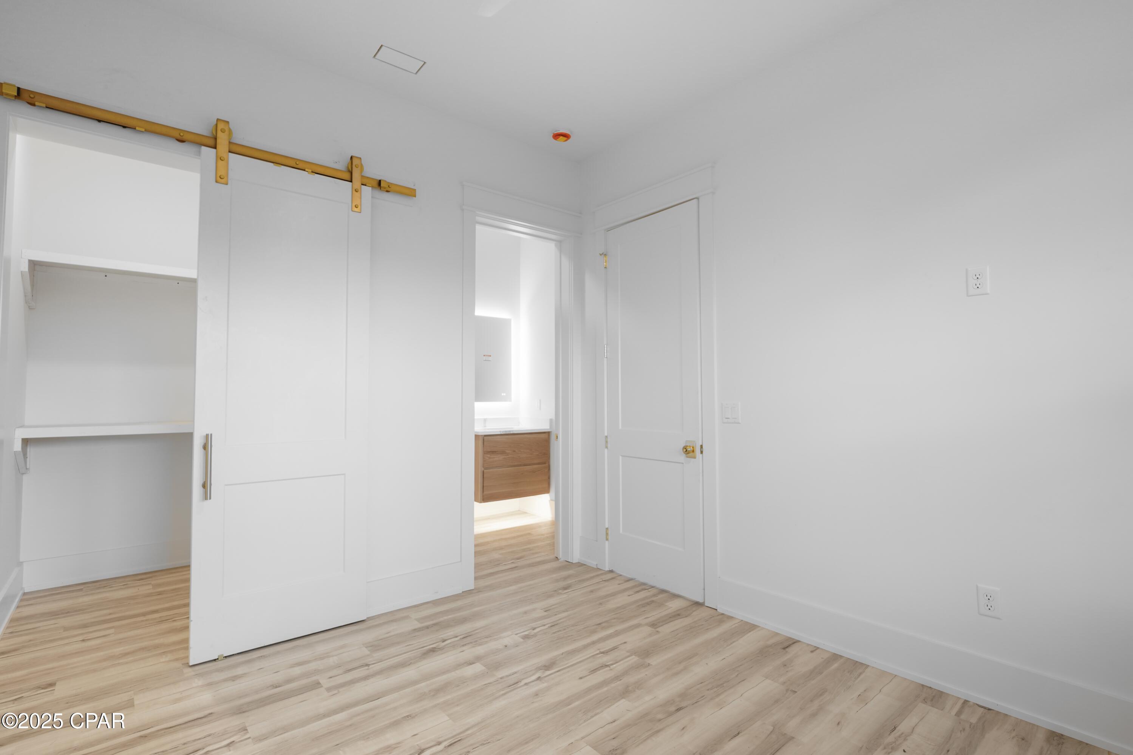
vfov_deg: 69.6
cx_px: 566
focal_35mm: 17
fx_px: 543
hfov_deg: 92.4
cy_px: 378
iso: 100
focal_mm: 11.5
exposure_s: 1/5
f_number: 4
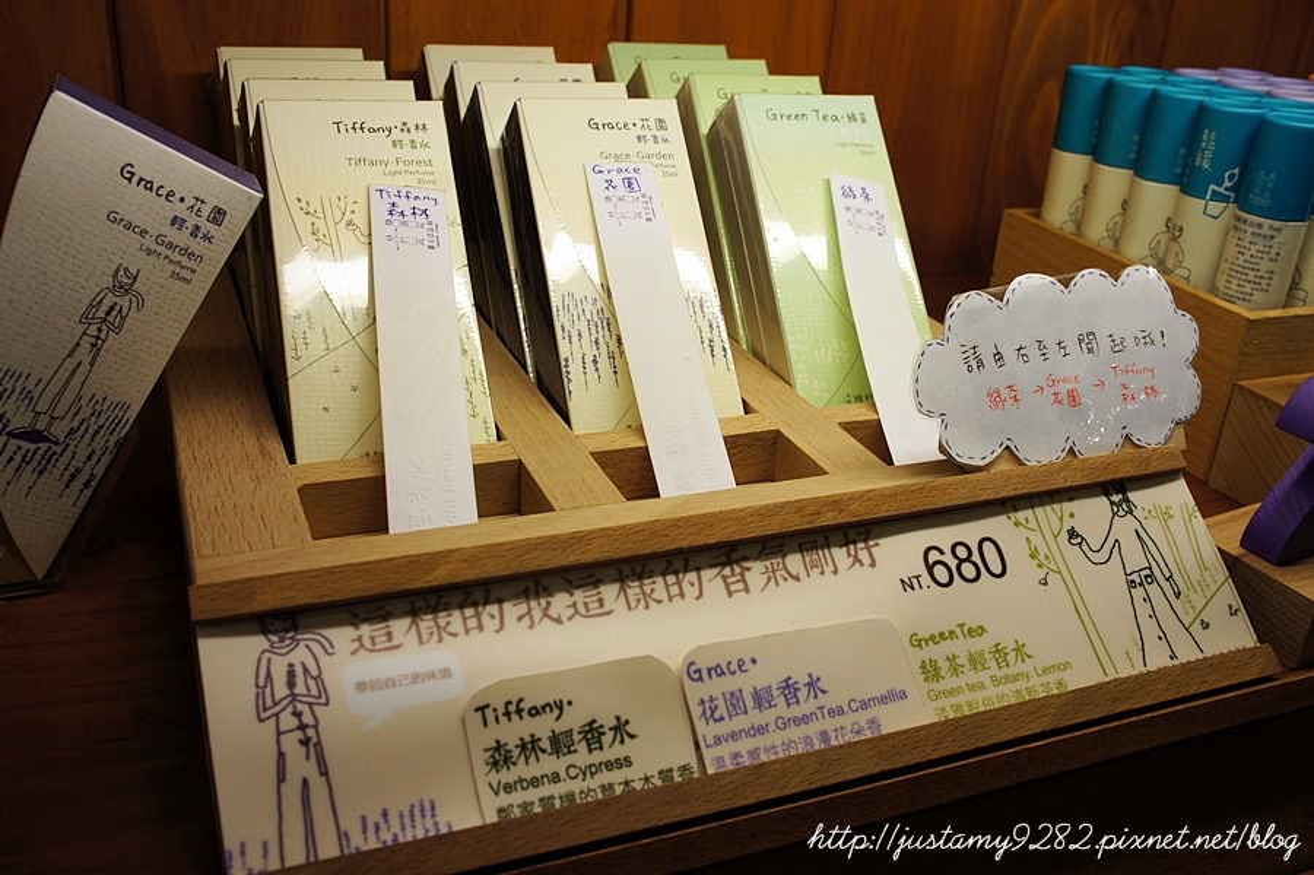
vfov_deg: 39.9
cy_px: 438
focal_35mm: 33
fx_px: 1204
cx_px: 657
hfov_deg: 57.2
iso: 250
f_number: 9
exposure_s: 1/40
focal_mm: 22
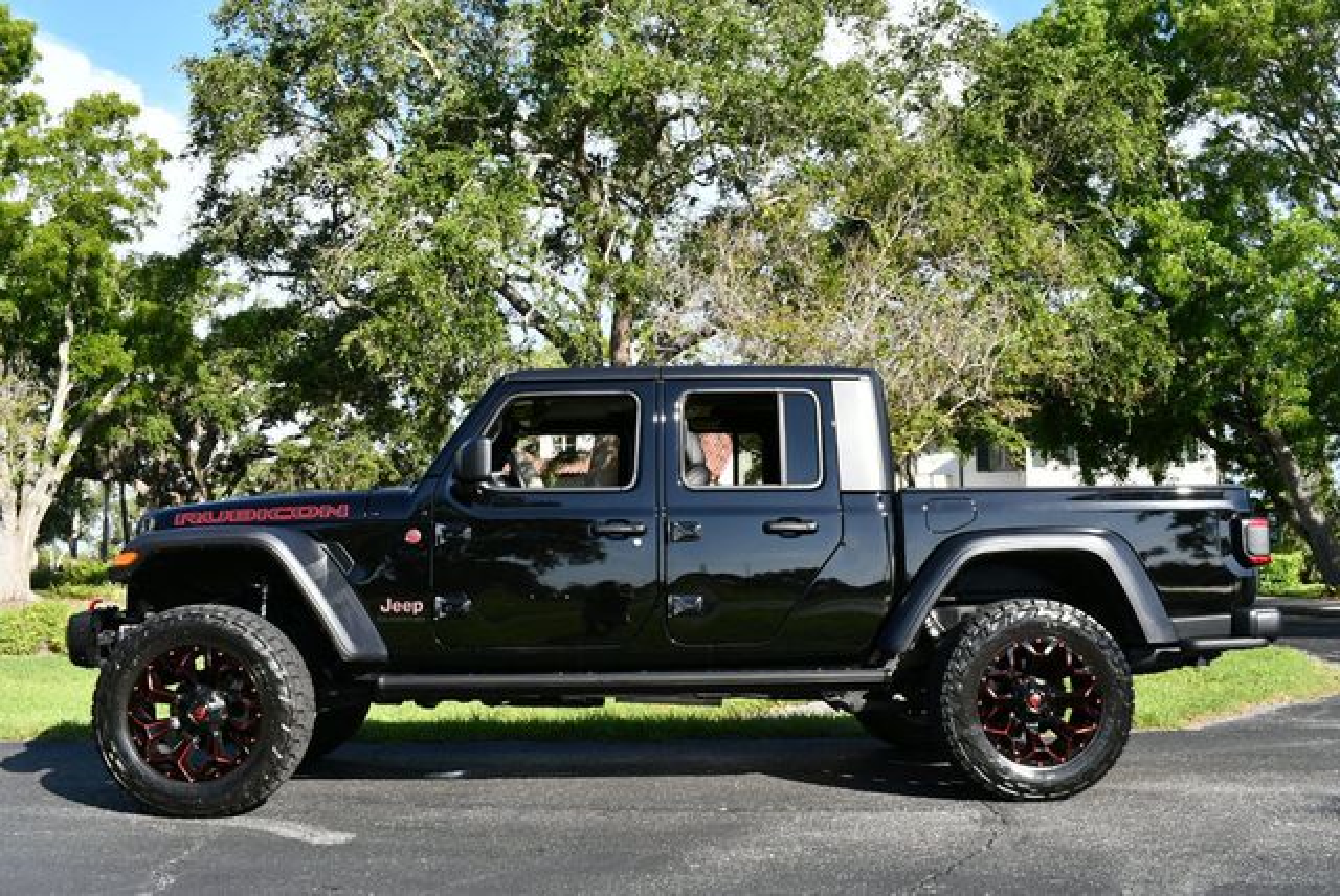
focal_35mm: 36
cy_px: 448
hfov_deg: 53.1
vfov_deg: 36.9
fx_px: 1341
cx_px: 670
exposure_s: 1/250
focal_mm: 18
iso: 180
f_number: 8
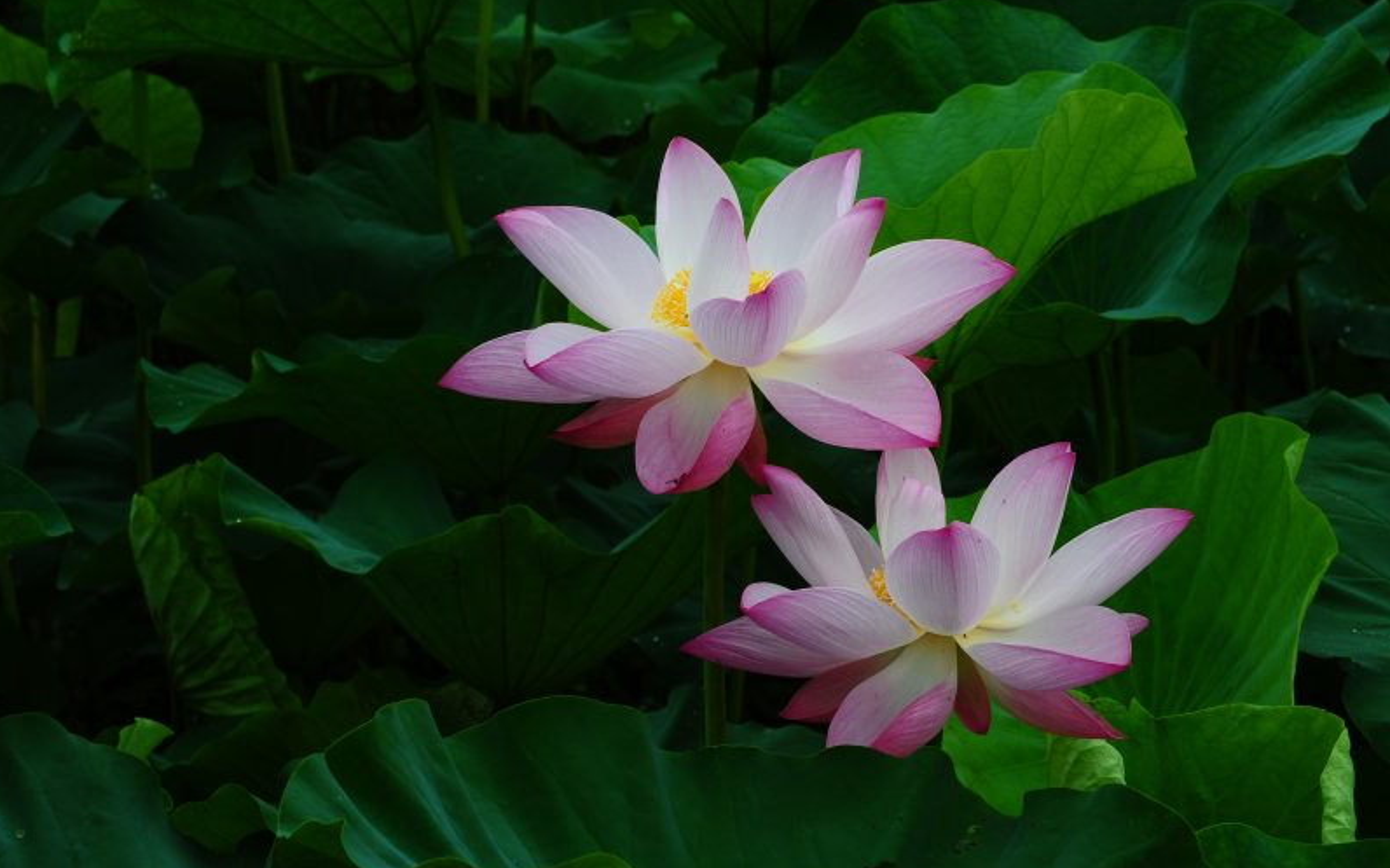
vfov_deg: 10.2
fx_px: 4848
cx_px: 693
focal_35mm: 128
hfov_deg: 16.3
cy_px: 428
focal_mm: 125
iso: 200
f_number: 22
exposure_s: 1/40
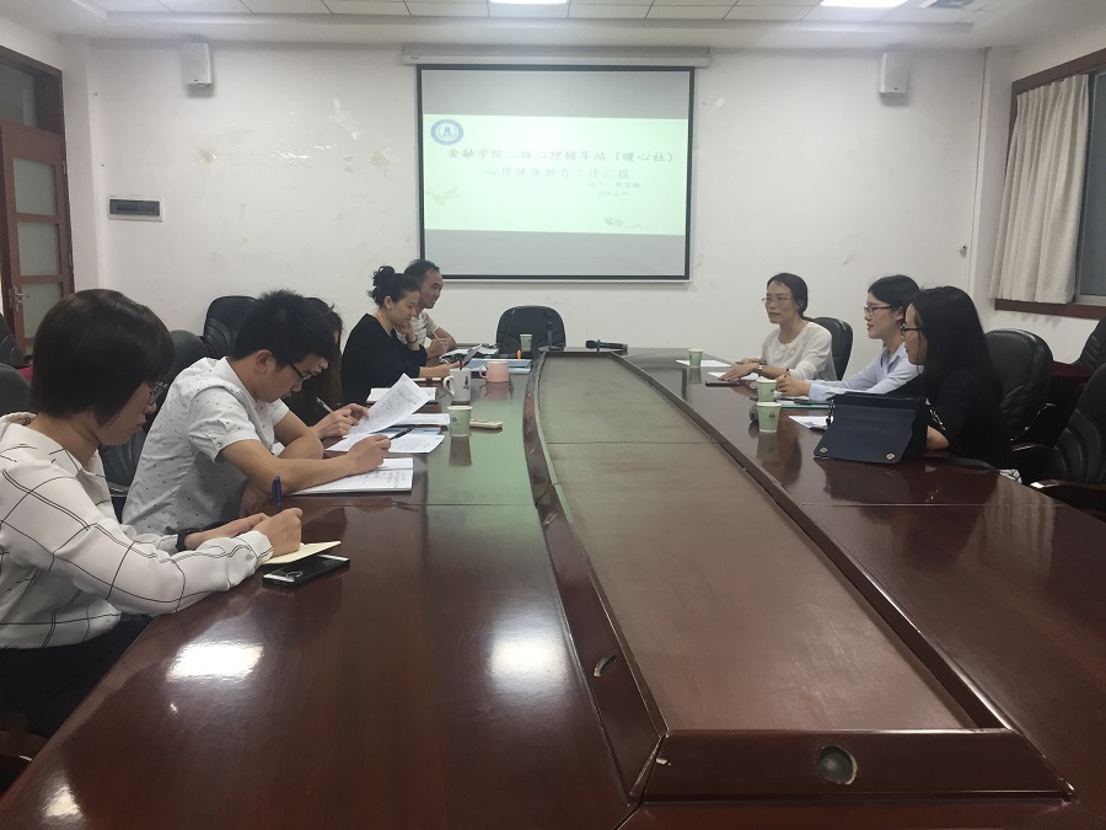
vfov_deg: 48.2
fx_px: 927
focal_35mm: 29
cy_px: 415
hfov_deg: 61.7
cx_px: 553
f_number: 2.2
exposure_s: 1/33
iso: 80
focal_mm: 4.15
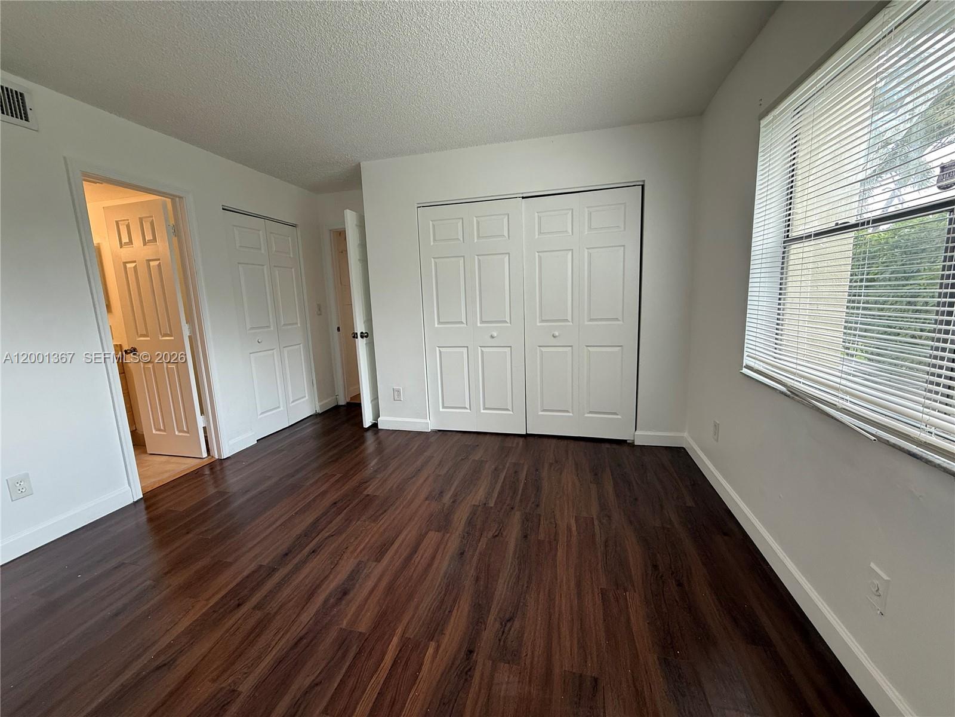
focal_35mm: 14
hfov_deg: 102.1
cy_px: 358
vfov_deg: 85.7
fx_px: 386
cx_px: 478
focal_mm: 2.22
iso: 125
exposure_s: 1/120
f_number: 2.2
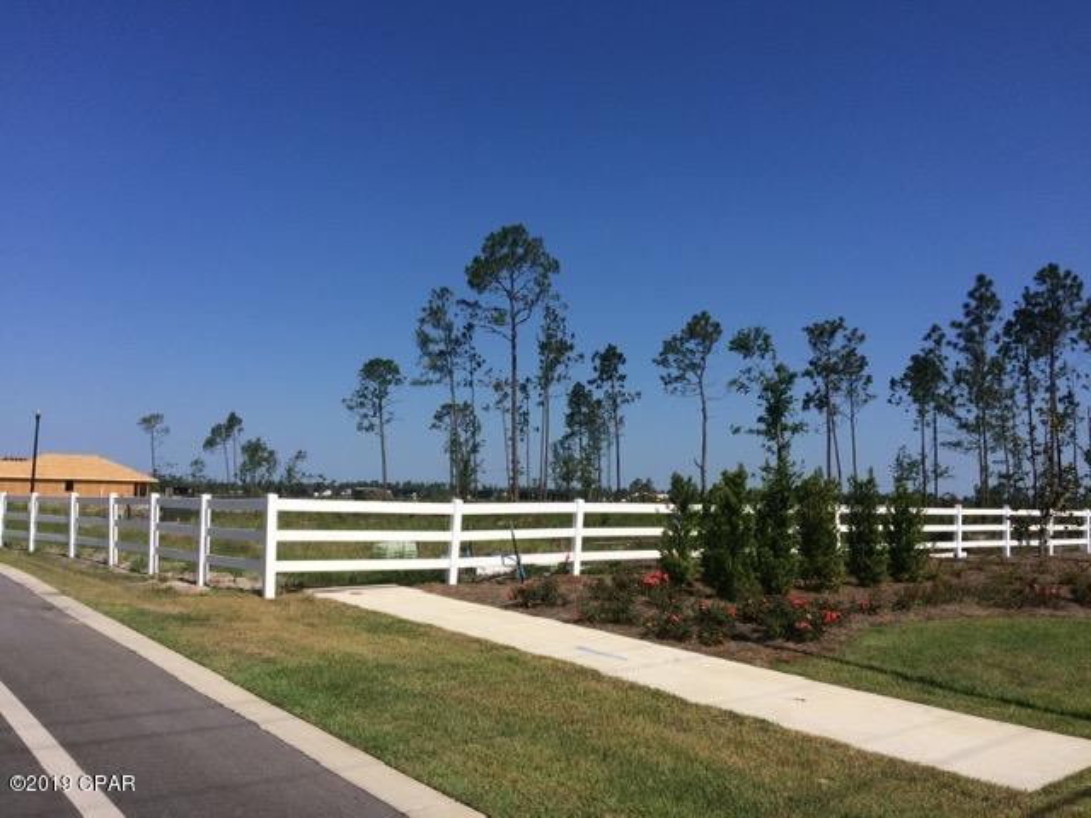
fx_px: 914
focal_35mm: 29
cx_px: 546
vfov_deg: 48.2
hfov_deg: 61.7
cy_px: 409
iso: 32
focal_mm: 4.15
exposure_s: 1/3731
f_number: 2.2
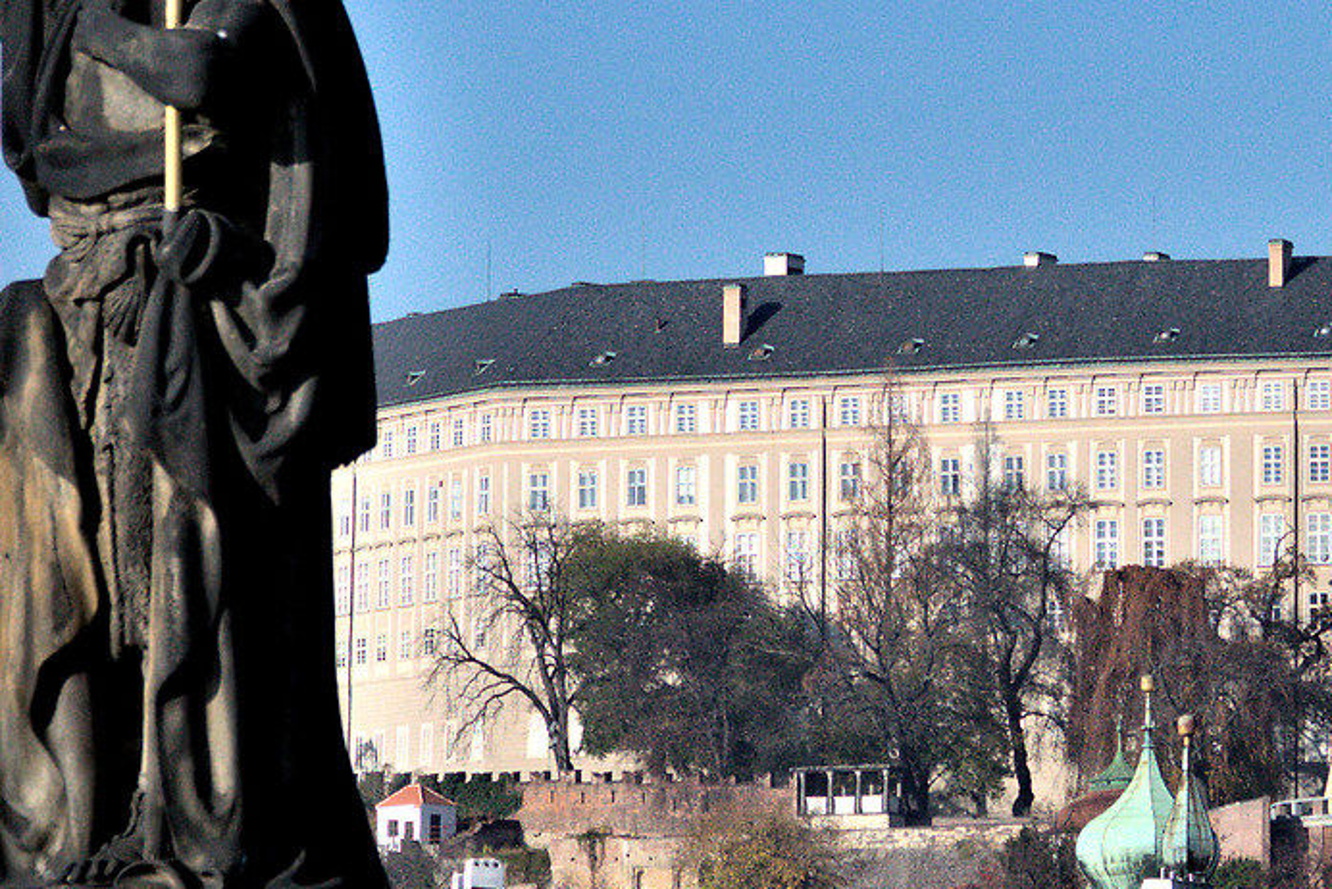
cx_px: 1415
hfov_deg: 5.6
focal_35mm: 364
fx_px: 13473
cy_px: 110
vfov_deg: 3.8
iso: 400
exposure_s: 1/3200
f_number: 5.6
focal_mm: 70
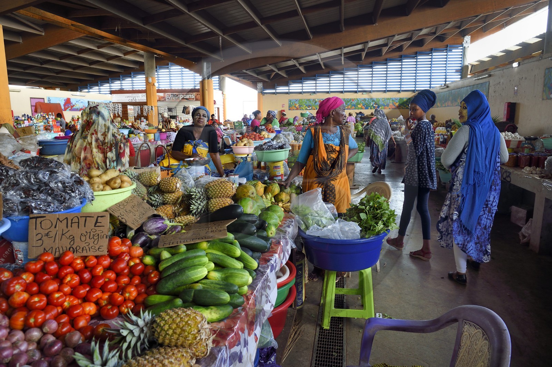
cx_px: 276
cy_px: 184
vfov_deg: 49.5
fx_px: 398
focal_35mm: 26
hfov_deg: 69.4
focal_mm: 26
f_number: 7.1
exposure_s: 1/60
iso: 800
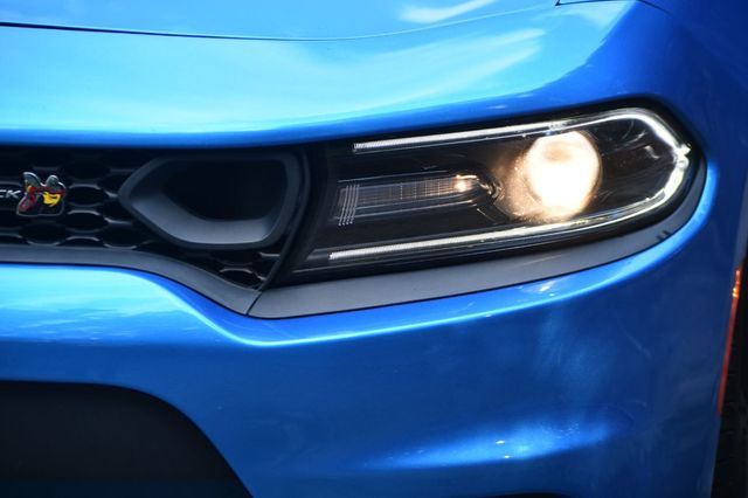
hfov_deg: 10.6
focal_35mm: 195
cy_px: 249
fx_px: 4049
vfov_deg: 7.0
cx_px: 374
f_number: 6.3
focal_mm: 130
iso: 200
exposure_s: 1/250
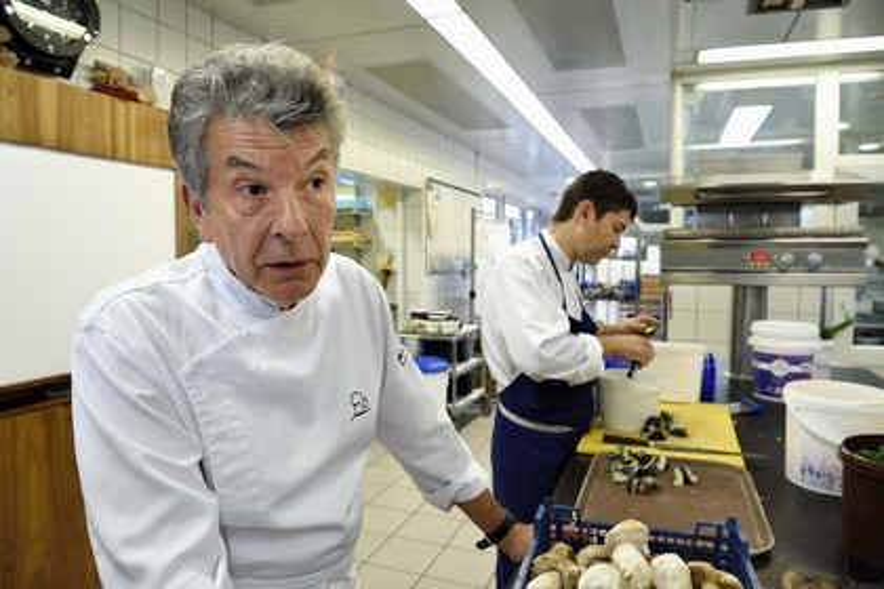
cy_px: 294
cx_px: 442
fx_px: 589
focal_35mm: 24
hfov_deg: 73.7
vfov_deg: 53.1
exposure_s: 1/50
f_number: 6.3
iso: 1600
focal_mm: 24
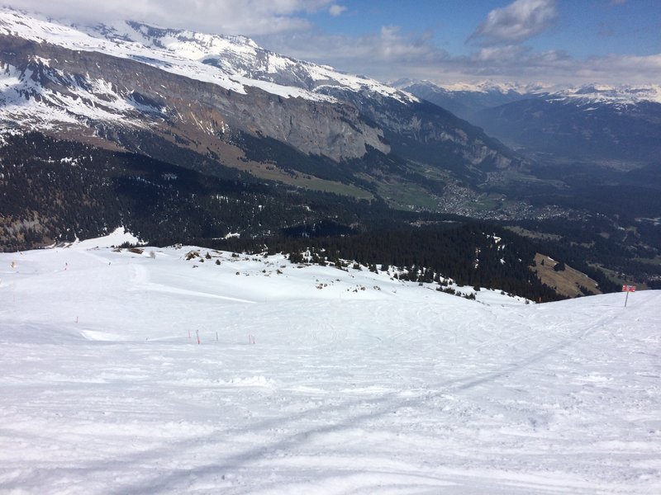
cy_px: 248
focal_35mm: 29
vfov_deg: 48.2
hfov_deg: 61.7
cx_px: 330
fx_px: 554
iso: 40
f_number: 2.2
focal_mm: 4.15
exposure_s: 1/8264
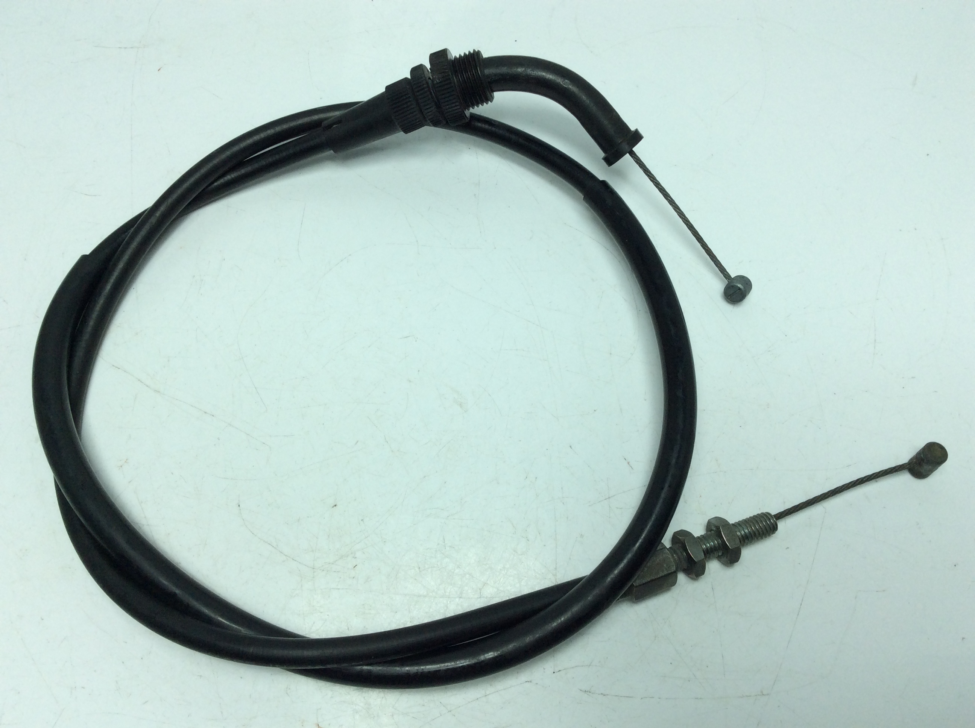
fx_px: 900
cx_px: 488
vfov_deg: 44.1
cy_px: 364
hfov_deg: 56.9
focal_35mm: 32
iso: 32
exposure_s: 1/525
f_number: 2.4
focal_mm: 3.3
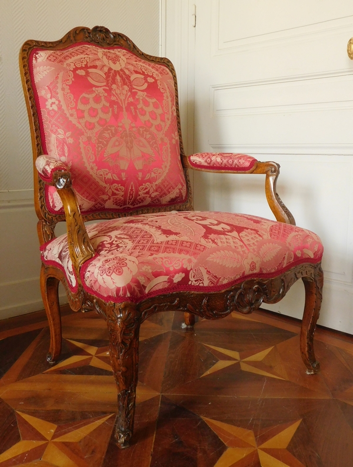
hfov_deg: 44.4
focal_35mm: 32
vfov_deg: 56.7
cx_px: 176
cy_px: 234
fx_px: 433
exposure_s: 1/13
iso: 400
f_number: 3.6
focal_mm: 5.7
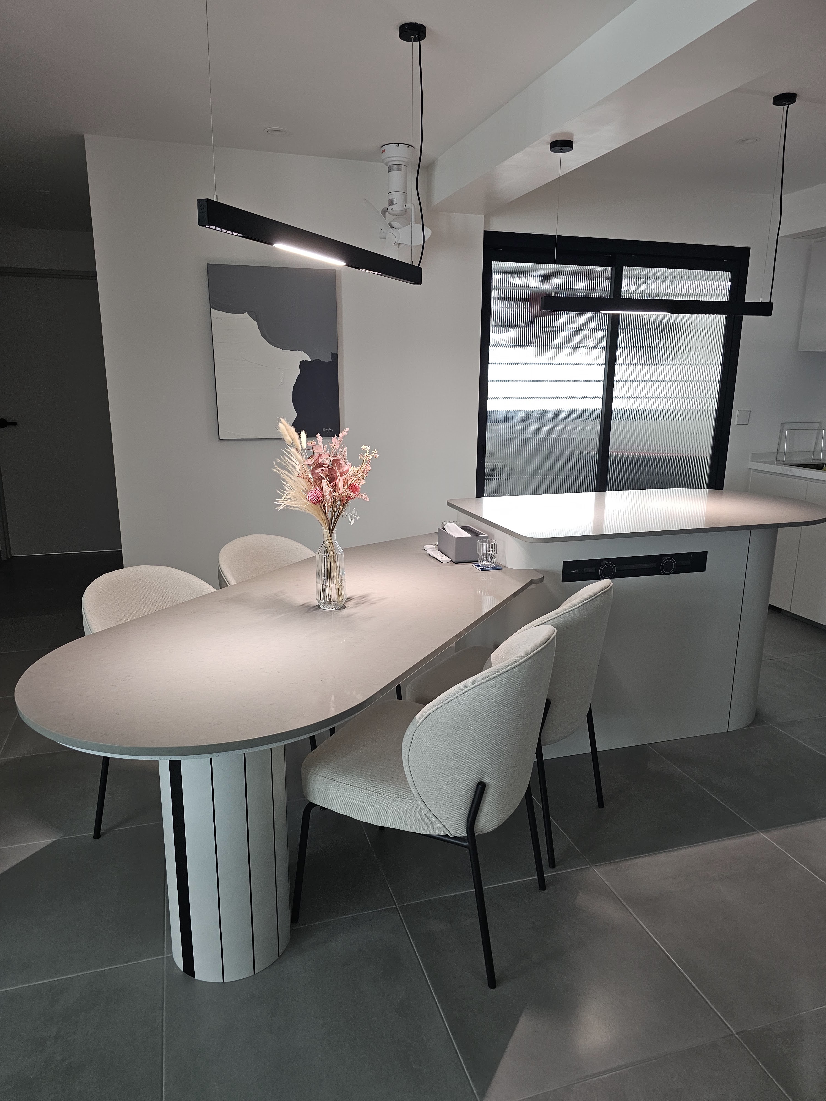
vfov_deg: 73.9
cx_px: 413
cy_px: 550
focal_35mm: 23
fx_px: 732
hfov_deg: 58.9
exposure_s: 1/100
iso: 250
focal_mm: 6.3
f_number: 1.7
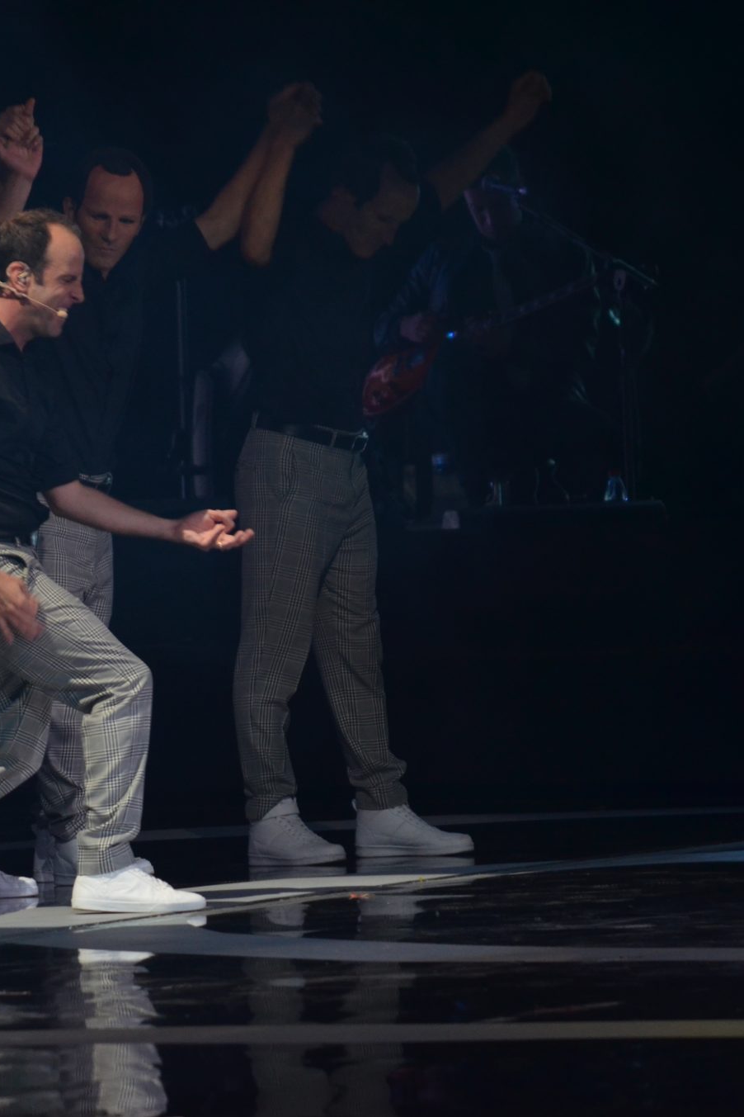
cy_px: 559
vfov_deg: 4.6
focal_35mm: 453
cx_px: 72
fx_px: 14042
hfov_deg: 3.0
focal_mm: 200
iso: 800
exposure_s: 1/125
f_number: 5.6
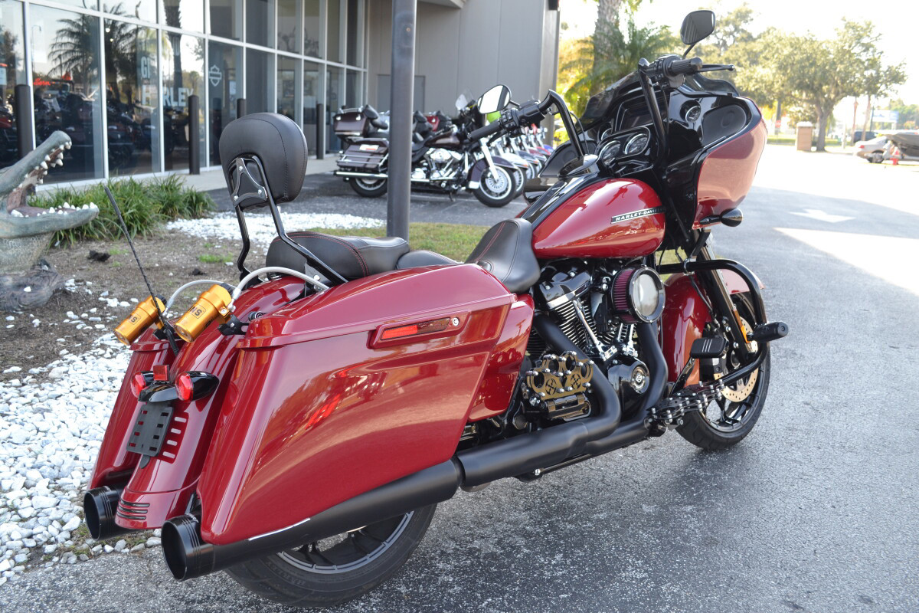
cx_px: 460
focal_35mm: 33
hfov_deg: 57.2
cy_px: 306
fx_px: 842
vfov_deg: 40.0
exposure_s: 1/125
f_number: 5.6
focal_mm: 22
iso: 280
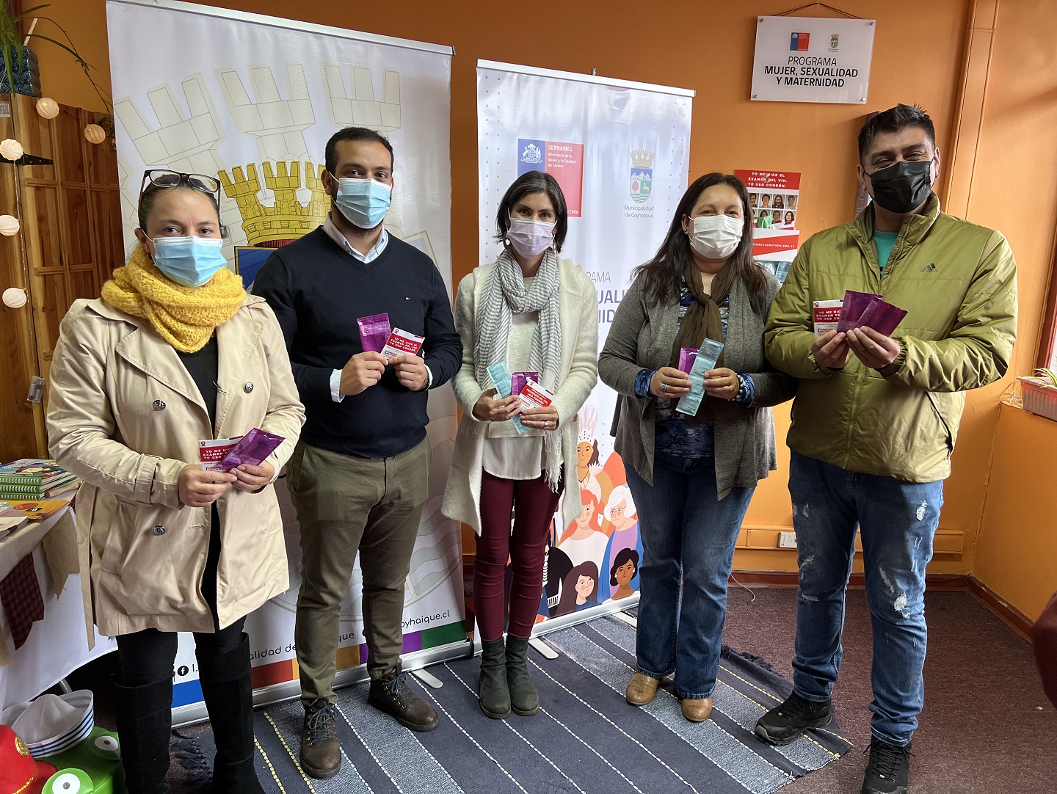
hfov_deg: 67.3
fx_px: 794
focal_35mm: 26
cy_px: 397
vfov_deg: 53.1
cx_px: 528
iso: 160
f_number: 1.5
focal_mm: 5.7
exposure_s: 1/60
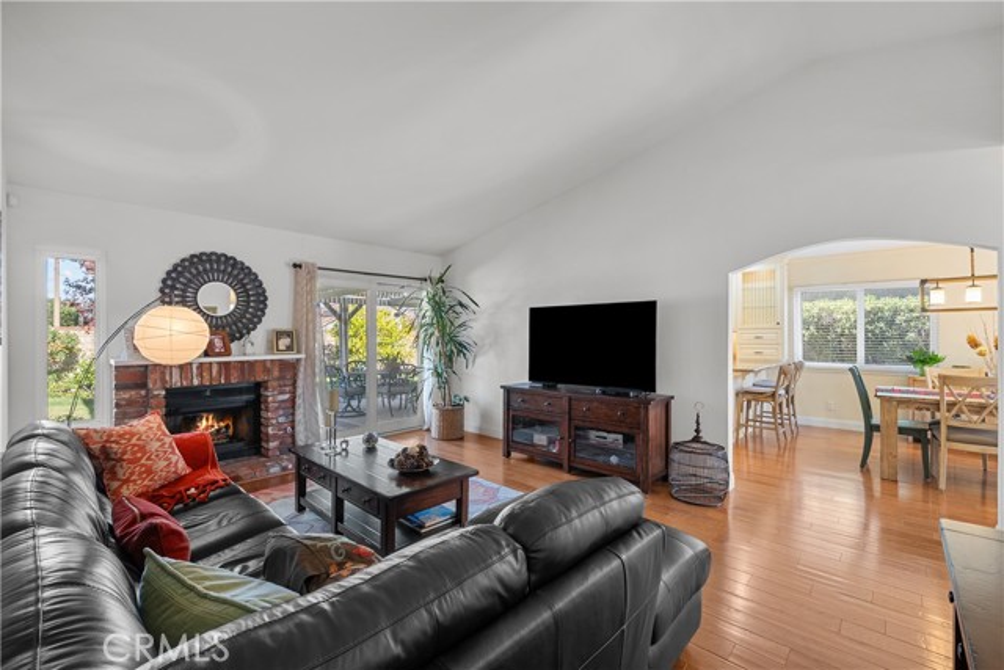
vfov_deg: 81.2
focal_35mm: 14
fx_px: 391
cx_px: 502
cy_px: 335
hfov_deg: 104.2
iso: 250
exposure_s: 1/2
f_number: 9
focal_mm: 14
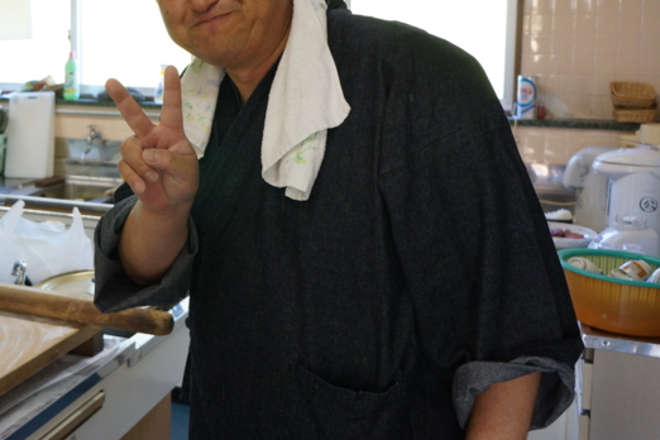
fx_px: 843
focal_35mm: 46
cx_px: 163
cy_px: 108
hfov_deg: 41.5
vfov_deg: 28.8
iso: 800
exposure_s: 1/60
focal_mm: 20
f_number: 4
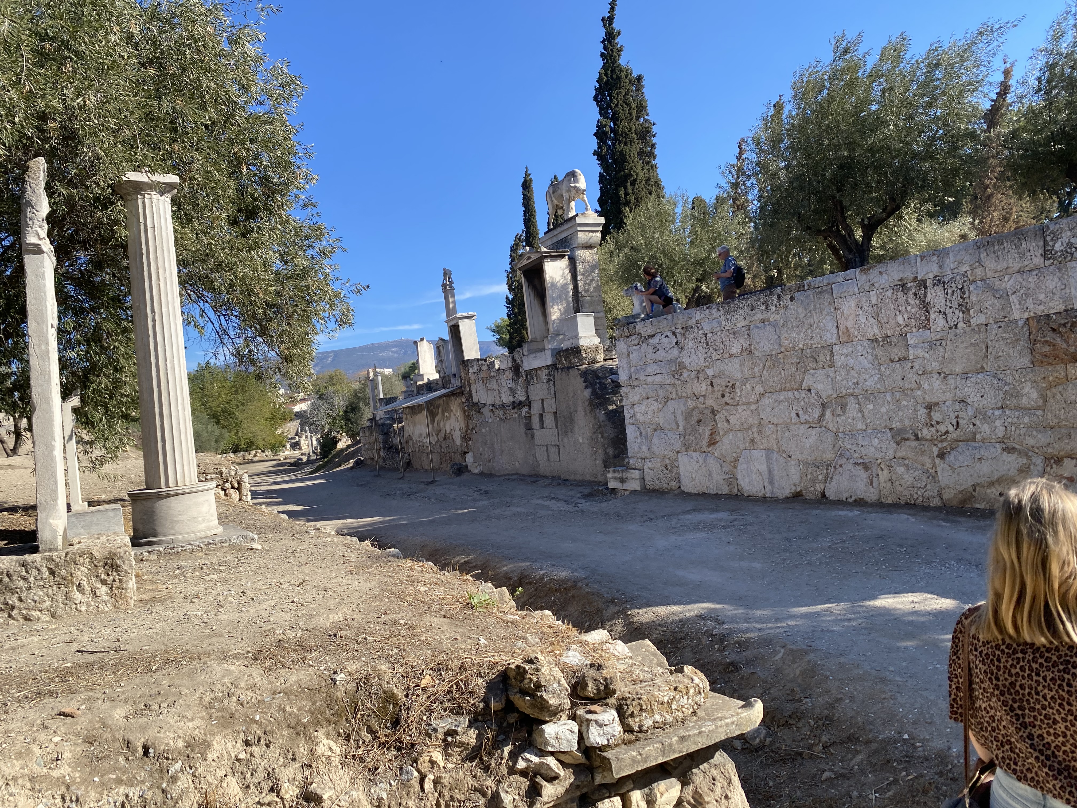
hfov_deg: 67.3
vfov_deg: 53.1
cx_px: 538
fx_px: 809
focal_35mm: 26
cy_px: 404
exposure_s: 1/1779
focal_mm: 4.25
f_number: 1.8
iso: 32
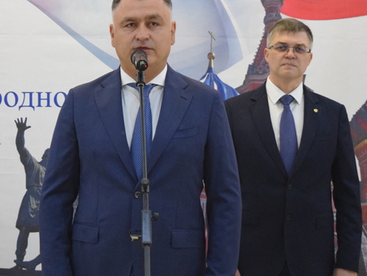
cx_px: 106
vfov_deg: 12.9
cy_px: 152
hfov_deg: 17.1
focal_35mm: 115
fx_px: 1218
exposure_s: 1/60
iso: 3200
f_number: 5
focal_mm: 45
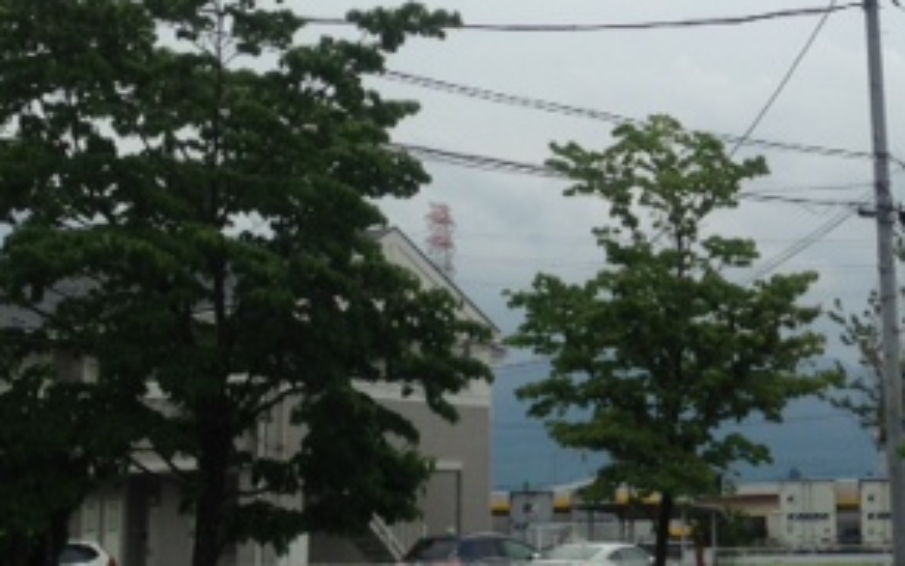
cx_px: 765
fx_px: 1900
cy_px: 230
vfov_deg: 16.9
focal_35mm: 77
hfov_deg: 26.2
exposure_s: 1/3012
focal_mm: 4.13
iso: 50
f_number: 2.4
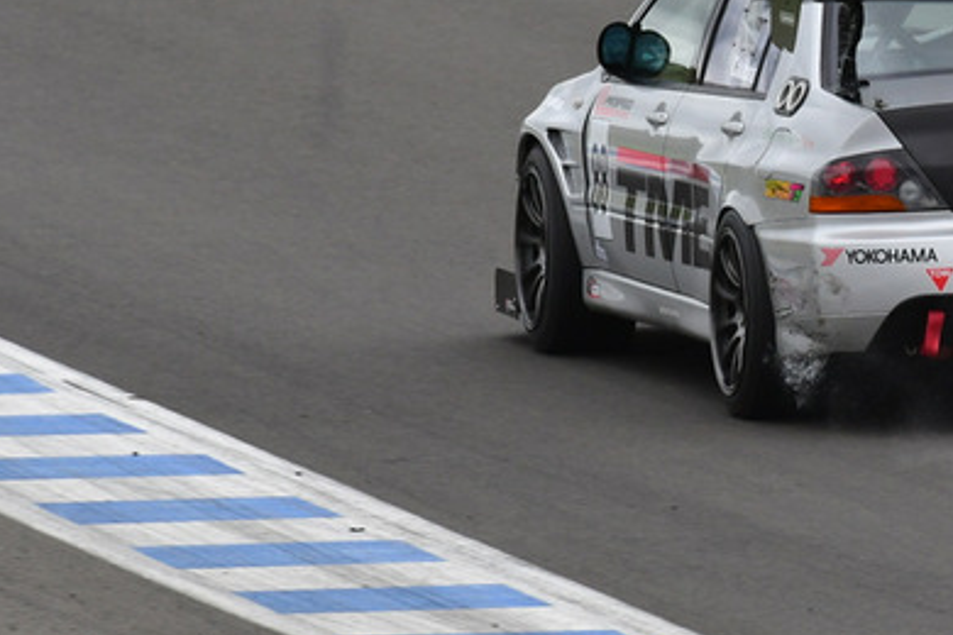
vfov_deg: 1.0
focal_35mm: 1353
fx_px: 35814
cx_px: 880
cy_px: 32
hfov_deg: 1.5
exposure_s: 1/640
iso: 800
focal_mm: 440
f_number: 11
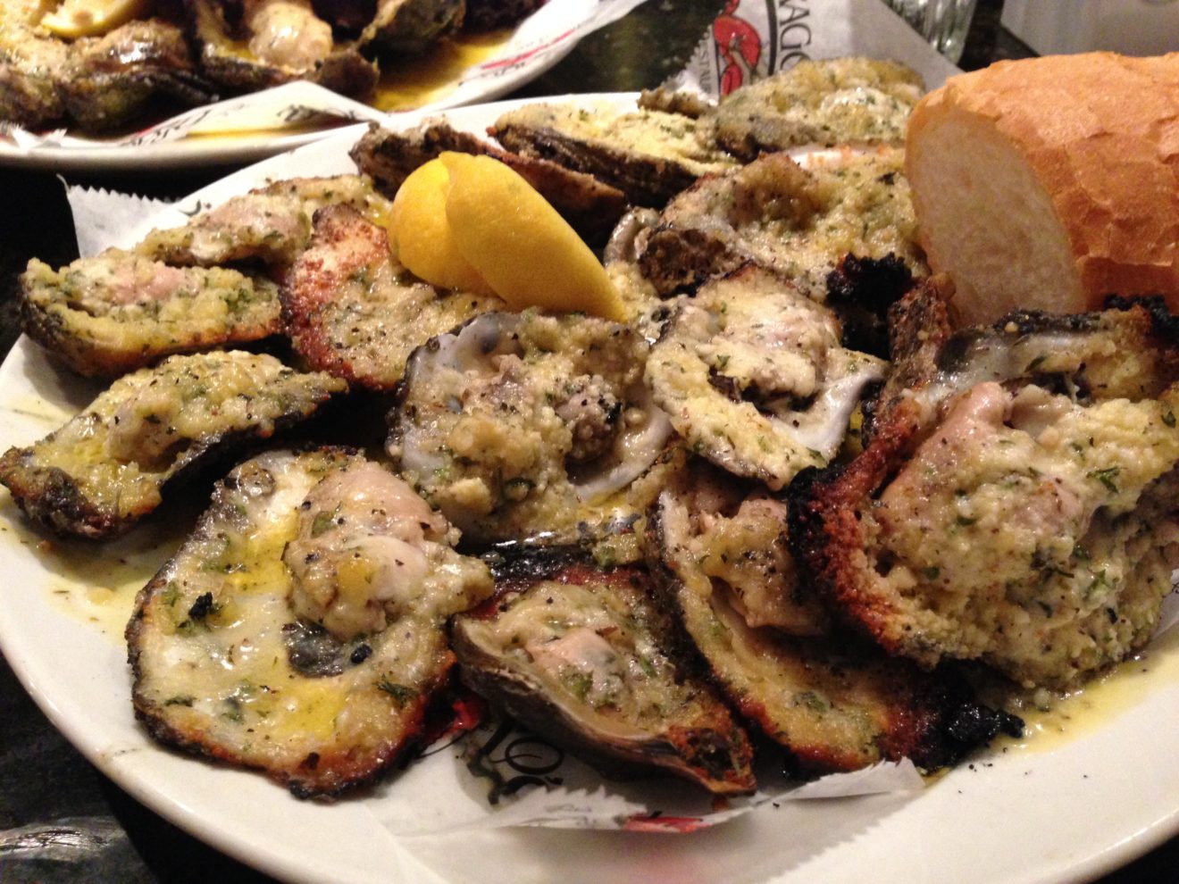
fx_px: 1124
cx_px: 590
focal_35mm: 33
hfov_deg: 55.4
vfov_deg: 42.9
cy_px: 442
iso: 400
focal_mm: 4.12
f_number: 2.4
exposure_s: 1/17
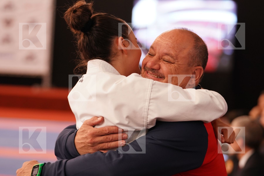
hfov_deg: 14.6
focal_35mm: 141
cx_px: 132
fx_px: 1034
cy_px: 88
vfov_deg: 9.7
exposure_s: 1/500
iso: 1000
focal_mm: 94
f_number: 2.8
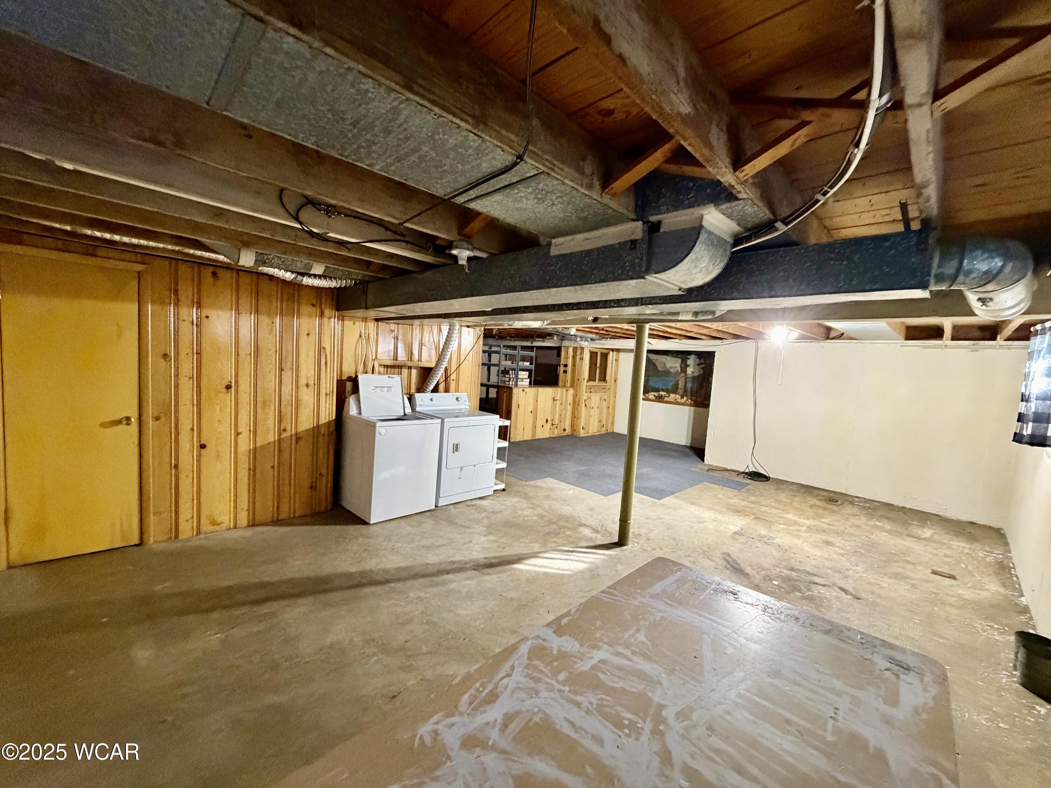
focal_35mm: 14
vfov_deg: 85.7
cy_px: 394
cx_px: 526
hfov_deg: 102.1
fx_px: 425
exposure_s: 1/60
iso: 800
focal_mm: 2.22
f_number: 2.2
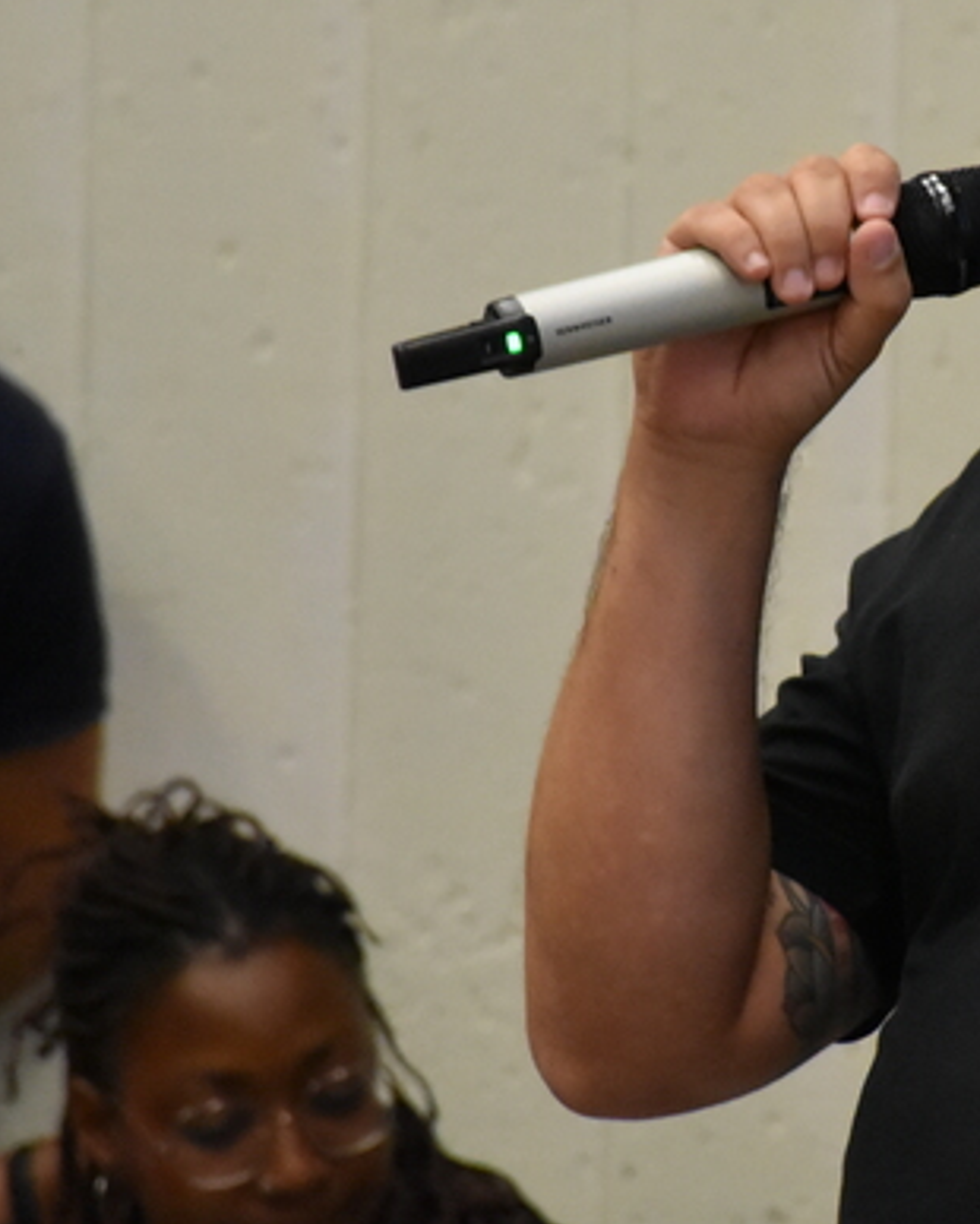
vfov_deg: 3.8
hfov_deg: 3.0
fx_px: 18584
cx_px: 942
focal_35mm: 513
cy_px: 335
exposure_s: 1/125
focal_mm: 140
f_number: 5.6
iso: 4000
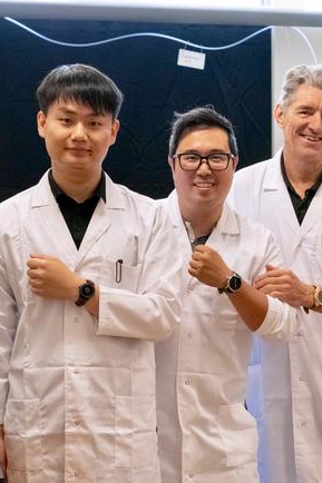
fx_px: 1625
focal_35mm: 121
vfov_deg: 16.9
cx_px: 257
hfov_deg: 11.3
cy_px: 304
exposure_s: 1/250
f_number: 5.6
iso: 4000
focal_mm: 50
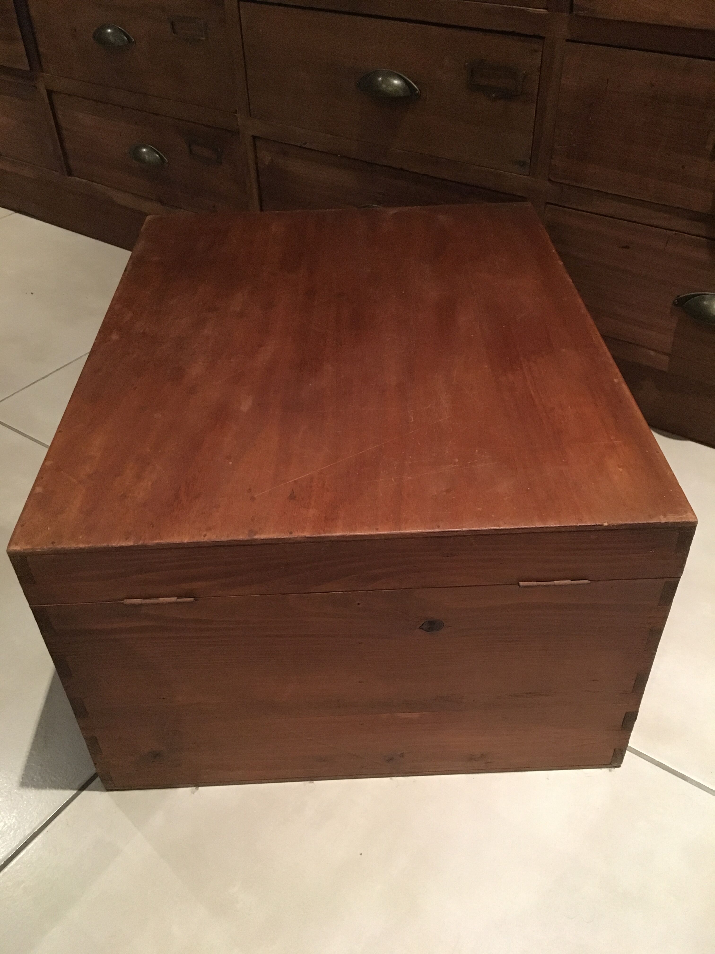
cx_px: 358
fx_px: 799
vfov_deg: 61.7
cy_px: 477
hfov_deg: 48.2
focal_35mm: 29
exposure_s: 1/17
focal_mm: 4.15
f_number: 2.2
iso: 250
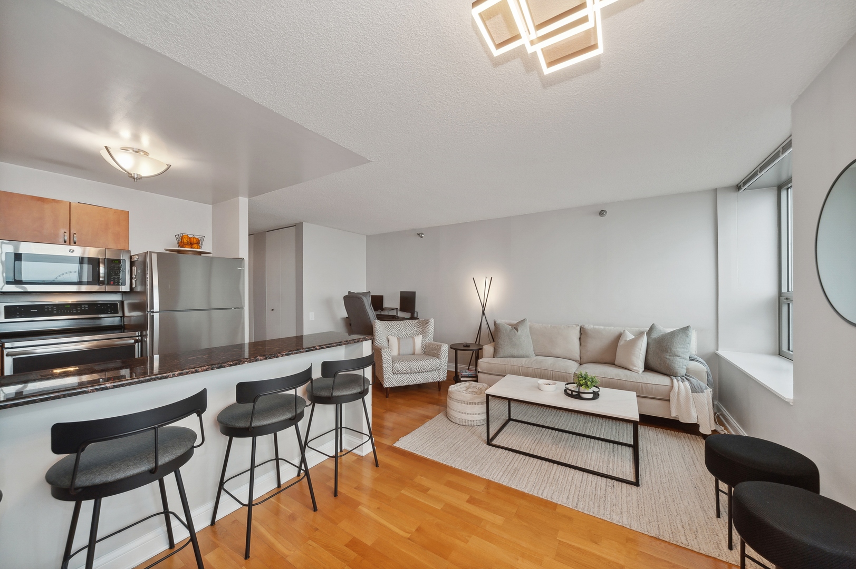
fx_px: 309
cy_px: 284
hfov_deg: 108.4
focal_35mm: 13
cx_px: 428
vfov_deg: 85.4
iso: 200
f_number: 8
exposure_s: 1/30
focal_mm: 13
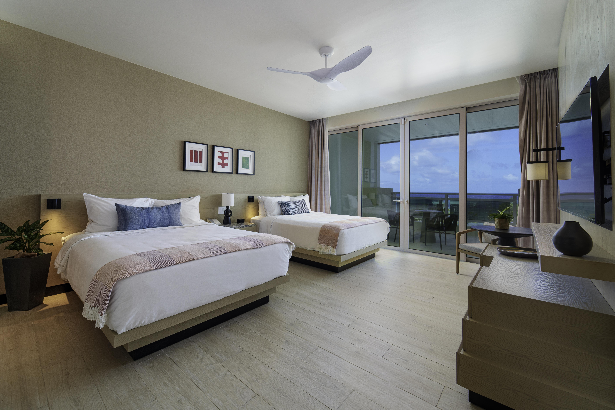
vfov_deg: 81.2
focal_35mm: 14
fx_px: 239
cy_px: 205
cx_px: 308
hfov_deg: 104.3
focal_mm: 14
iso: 100
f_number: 8
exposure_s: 1/200
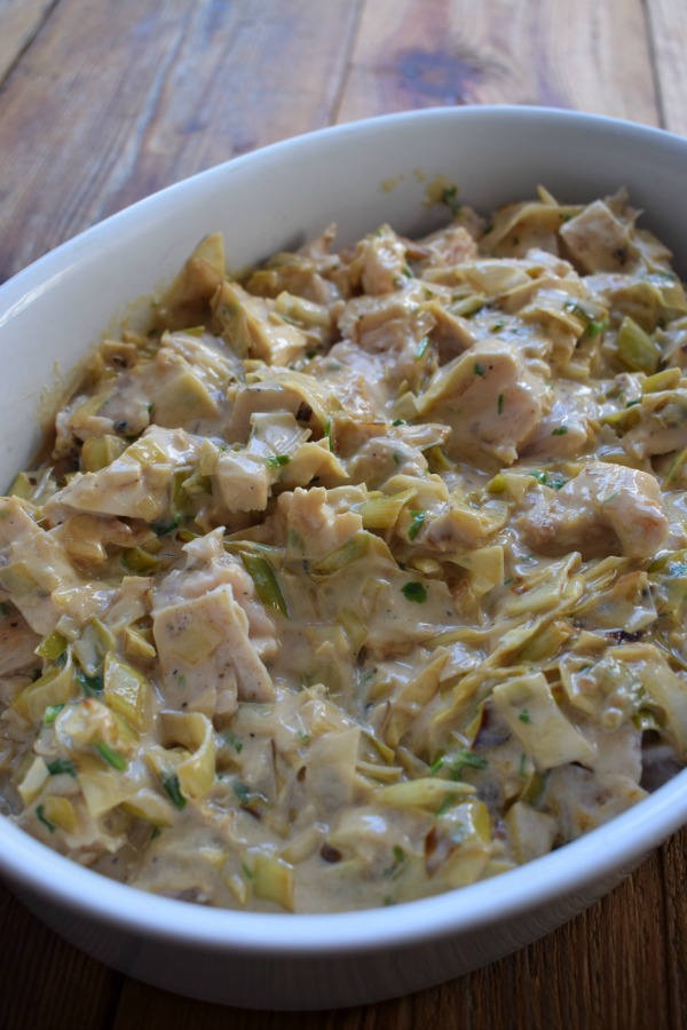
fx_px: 1116
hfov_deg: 34.2
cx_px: 344
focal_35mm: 39
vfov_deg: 49.6
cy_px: 515
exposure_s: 1/100
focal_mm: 26
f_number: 5
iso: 400
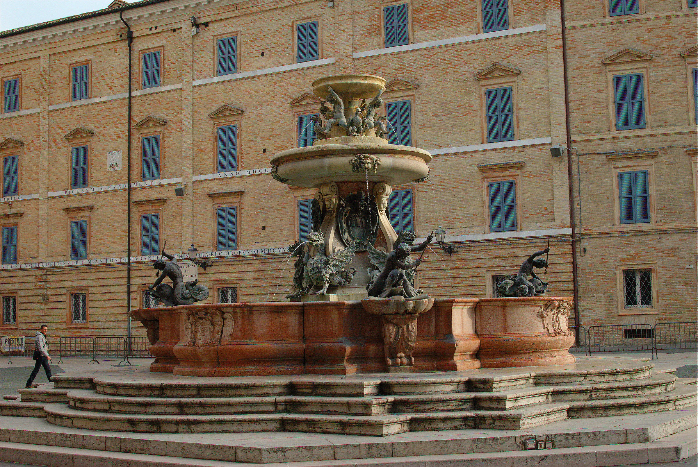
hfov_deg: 37.8
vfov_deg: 25.8
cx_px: 349
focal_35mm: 52
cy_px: 234
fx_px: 1019
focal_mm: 35
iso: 400
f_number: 8
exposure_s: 1/160
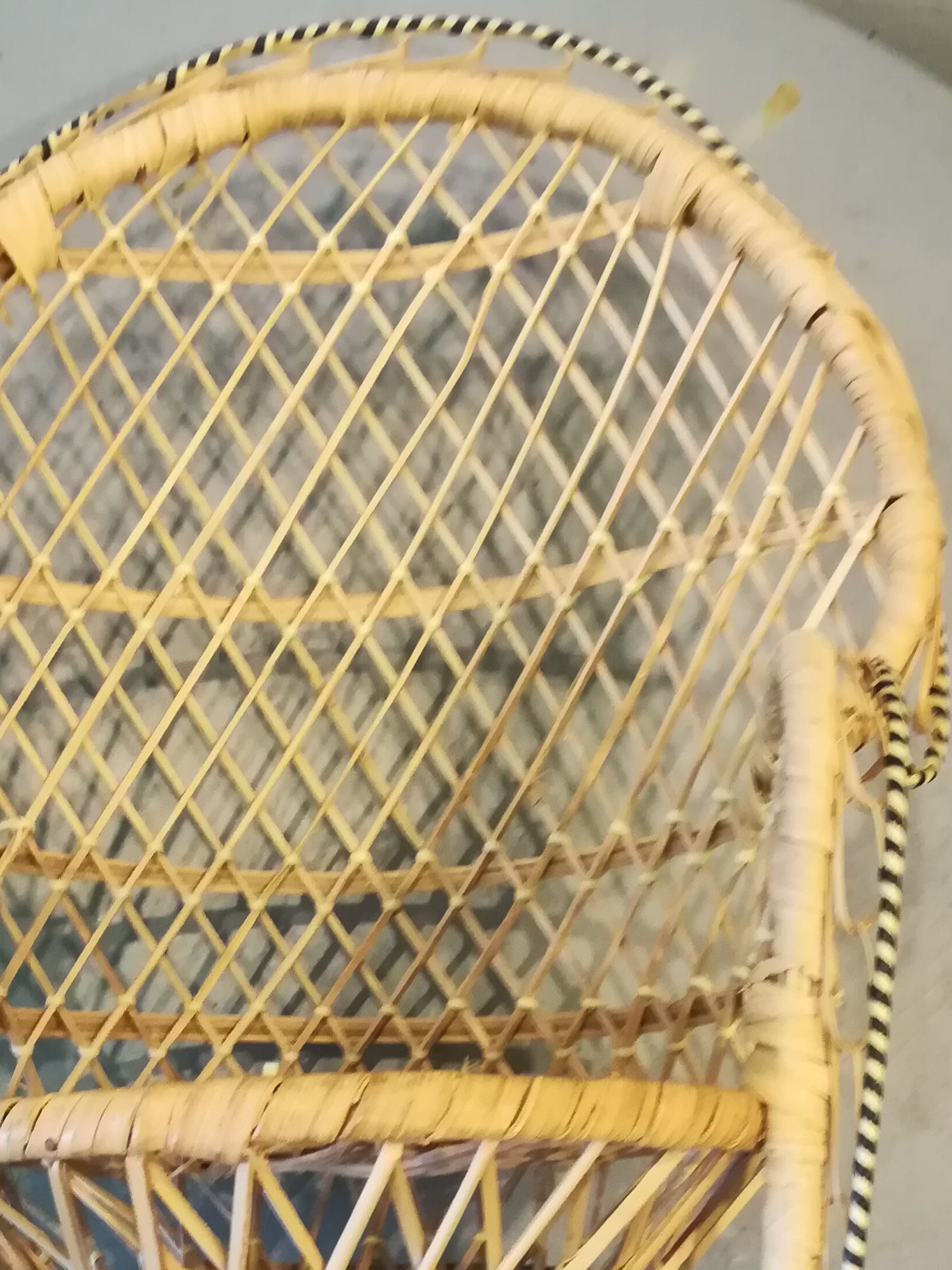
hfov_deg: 30.8
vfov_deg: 38.5
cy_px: 1067
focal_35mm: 47
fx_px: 1724
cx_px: 404
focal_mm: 3.83
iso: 500
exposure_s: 1/20
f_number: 2.2
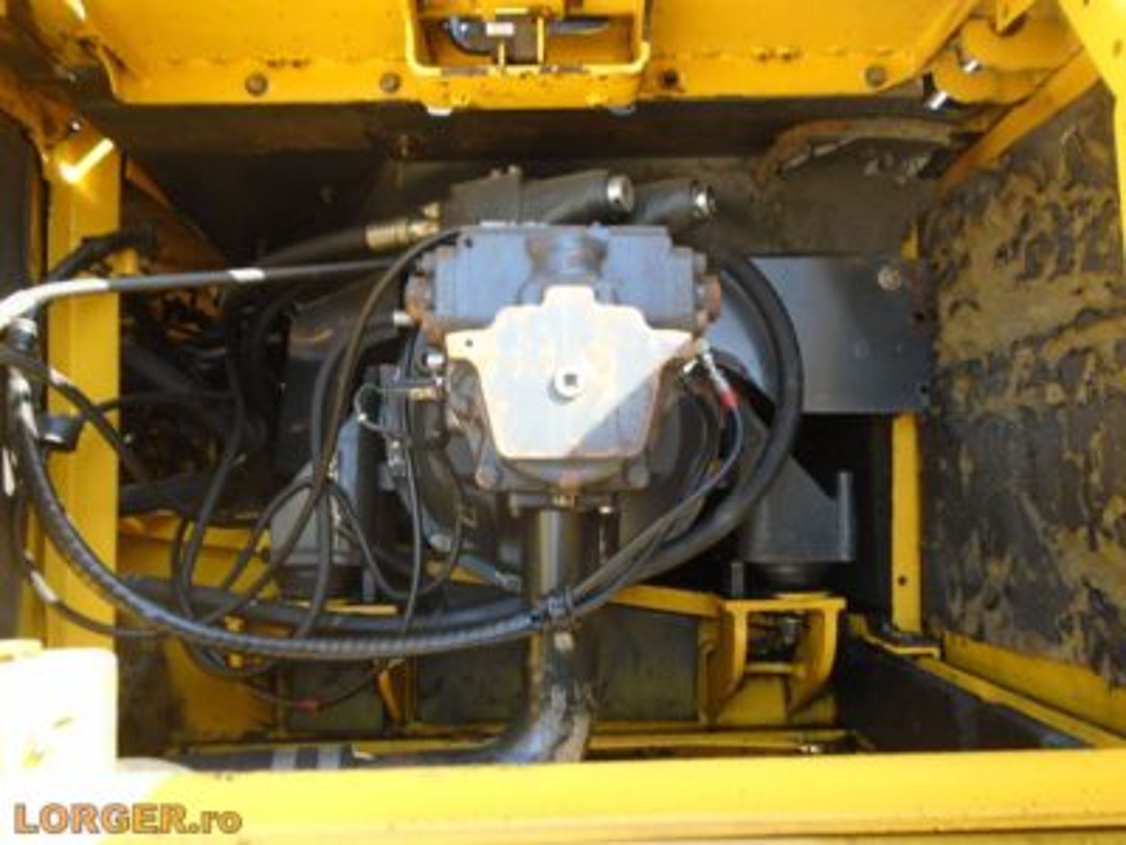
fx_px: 846
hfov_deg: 67.3
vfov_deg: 53.1
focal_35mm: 26
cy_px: 422
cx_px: 563
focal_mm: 4.6
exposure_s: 1/60
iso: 100
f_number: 3.2
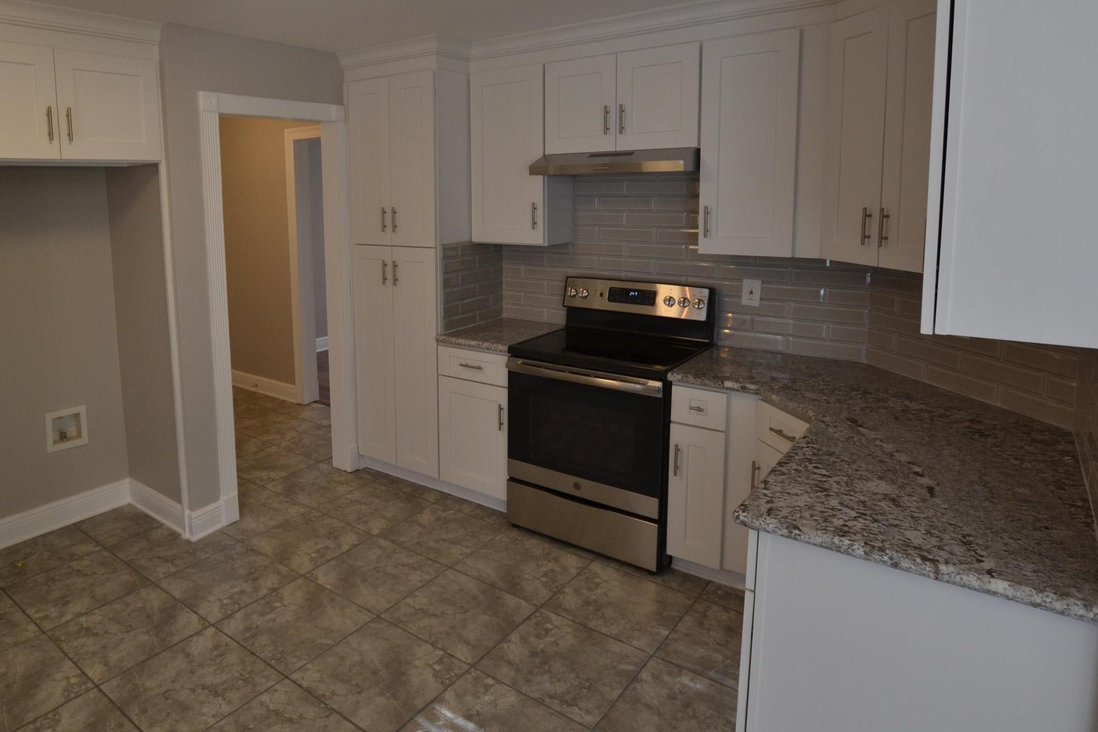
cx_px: 403
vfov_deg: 58.8
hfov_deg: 79.5
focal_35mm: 21
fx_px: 640
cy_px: 276
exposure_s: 1/100
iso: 400
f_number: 5
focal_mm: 10
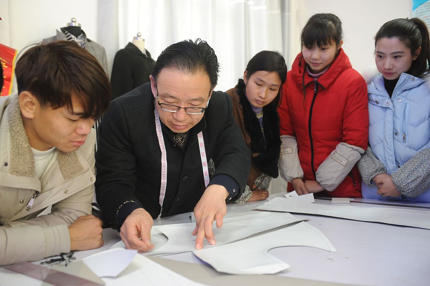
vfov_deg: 38.9
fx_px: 406
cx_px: 215
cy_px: 143
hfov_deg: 55.8
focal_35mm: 34
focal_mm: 34
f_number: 3.5
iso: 2000
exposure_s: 1/50
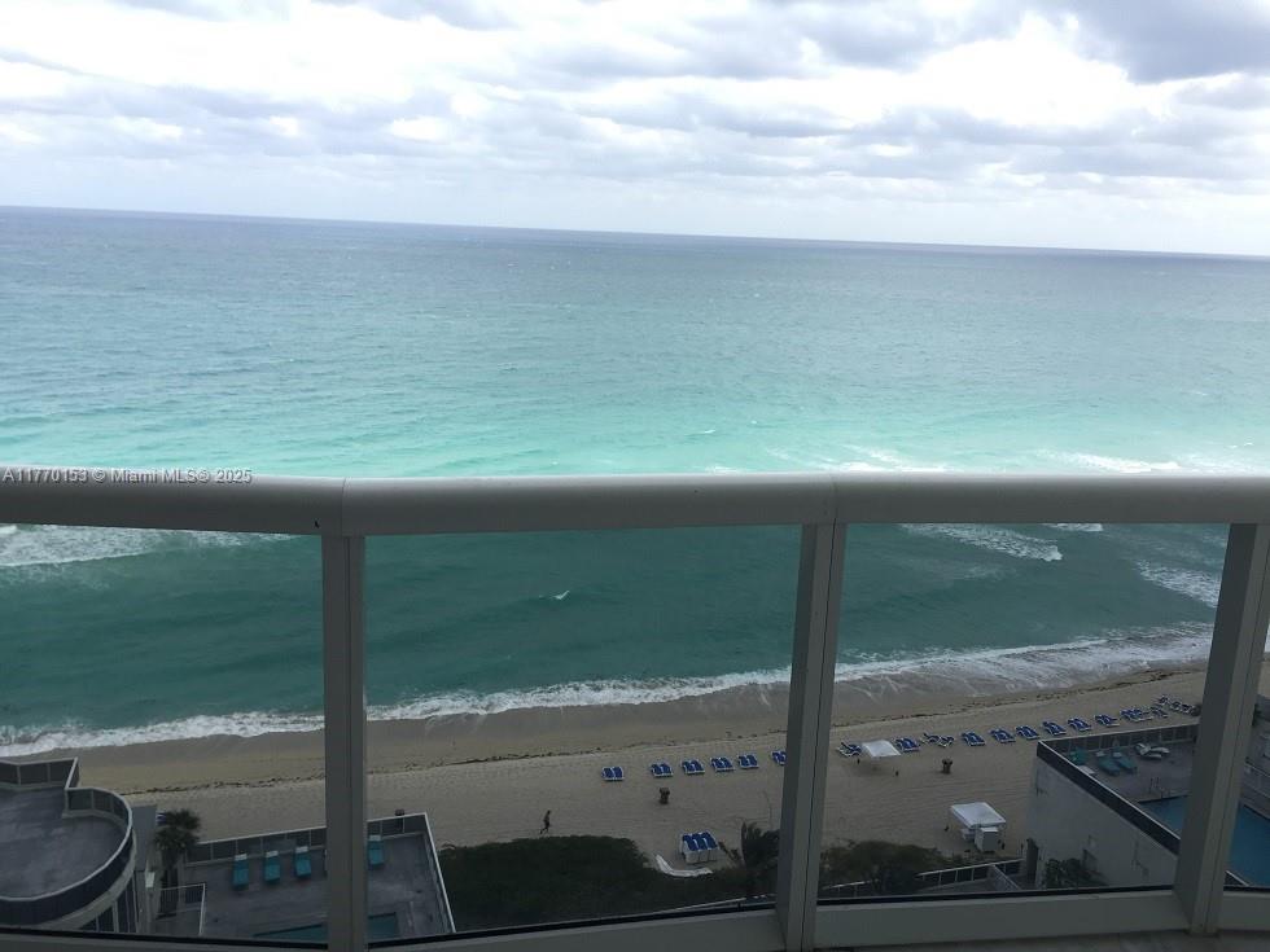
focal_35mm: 29
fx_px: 1064
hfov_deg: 61.7
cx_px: 635
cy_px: 476
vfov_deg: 48.2
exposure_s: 1/732
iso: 32
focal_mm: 4.15
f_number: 2.2
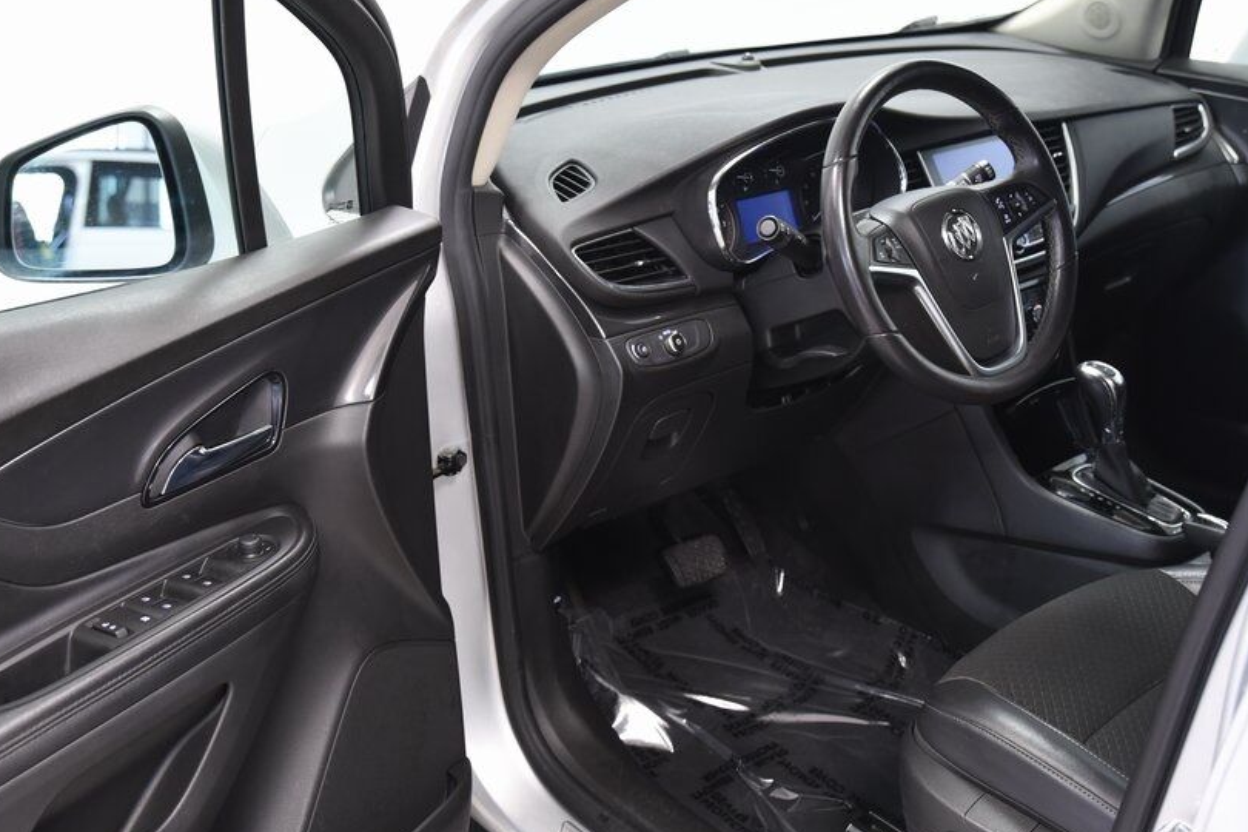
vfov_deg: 31.2
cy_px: 418
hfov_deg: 45.4
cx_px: 596
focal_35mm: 43
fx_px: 1491
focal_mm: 34
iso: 1600
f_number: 4.5
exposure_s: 1/20
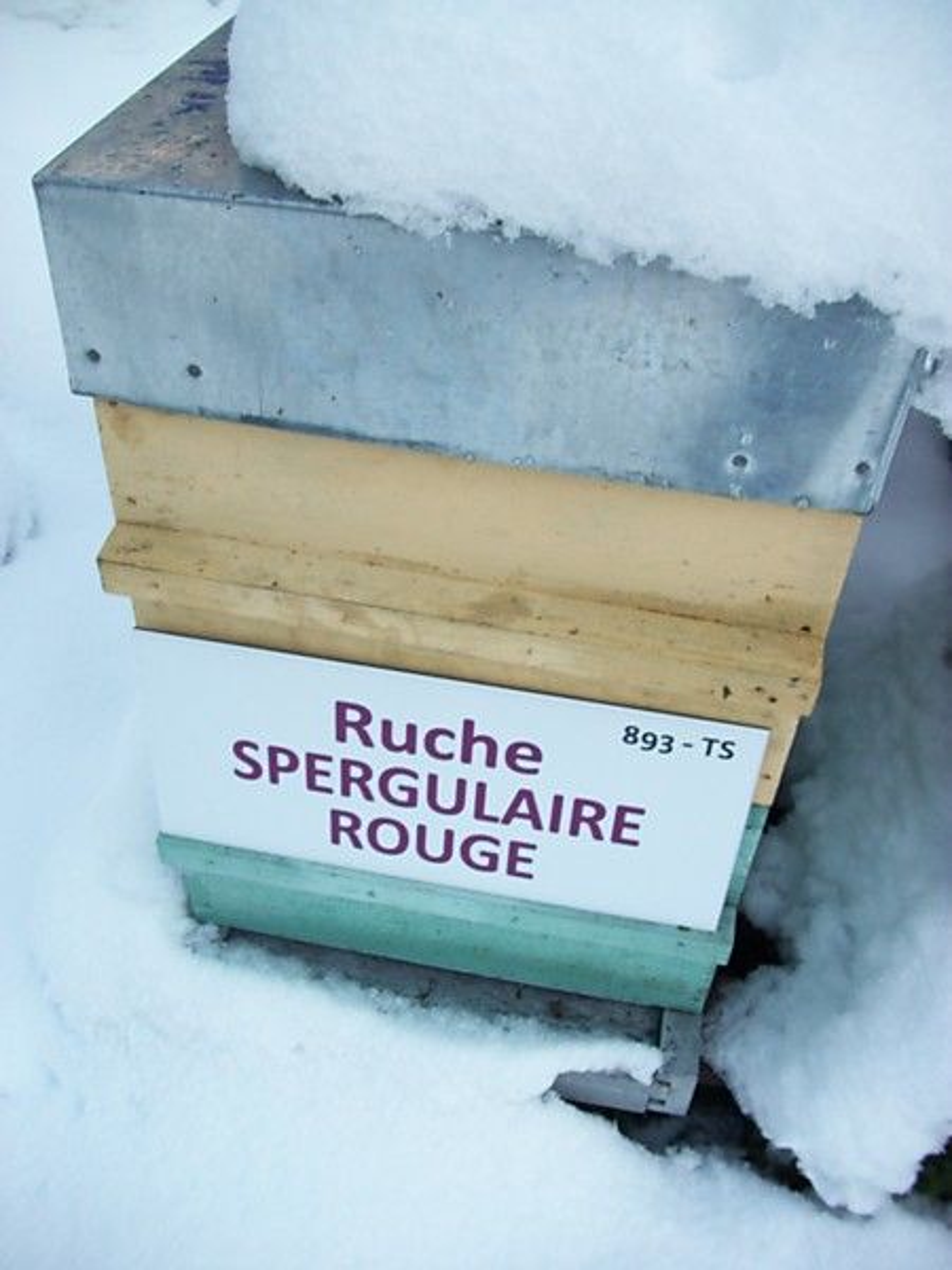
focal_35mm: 32
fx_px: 1173
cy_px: 635
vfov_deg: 56.8
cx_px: 476
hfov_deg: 44.2
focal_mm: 5.7
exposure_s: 1/100
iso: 80
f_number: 2.9
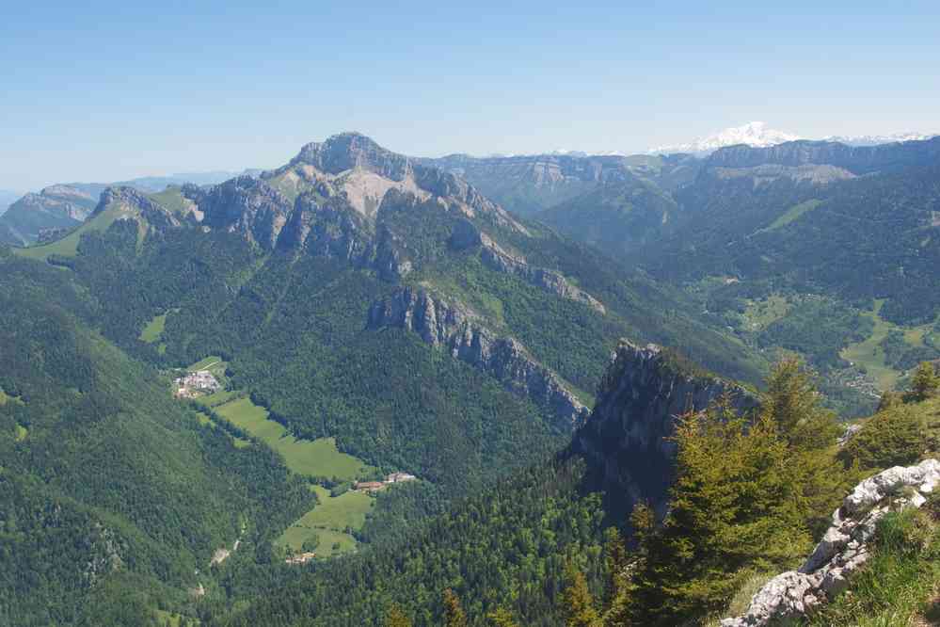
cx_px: 470
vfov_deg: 31.9
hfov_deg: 46.4
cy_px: 314
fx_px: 1097
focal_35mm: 42
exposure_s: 1/60
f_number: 11
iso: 200
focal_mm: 28
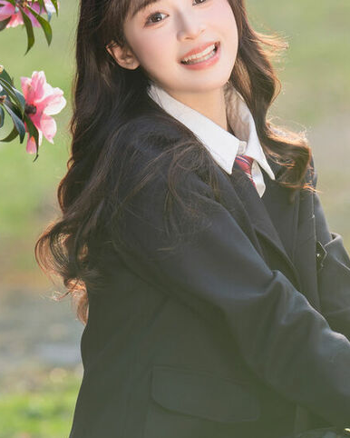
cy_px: 134
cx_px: 210
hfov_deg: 2.7
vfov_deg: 3.4
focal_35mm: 567
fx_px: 7337
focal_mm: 185
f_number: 3.2
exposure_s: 1/400
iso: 200
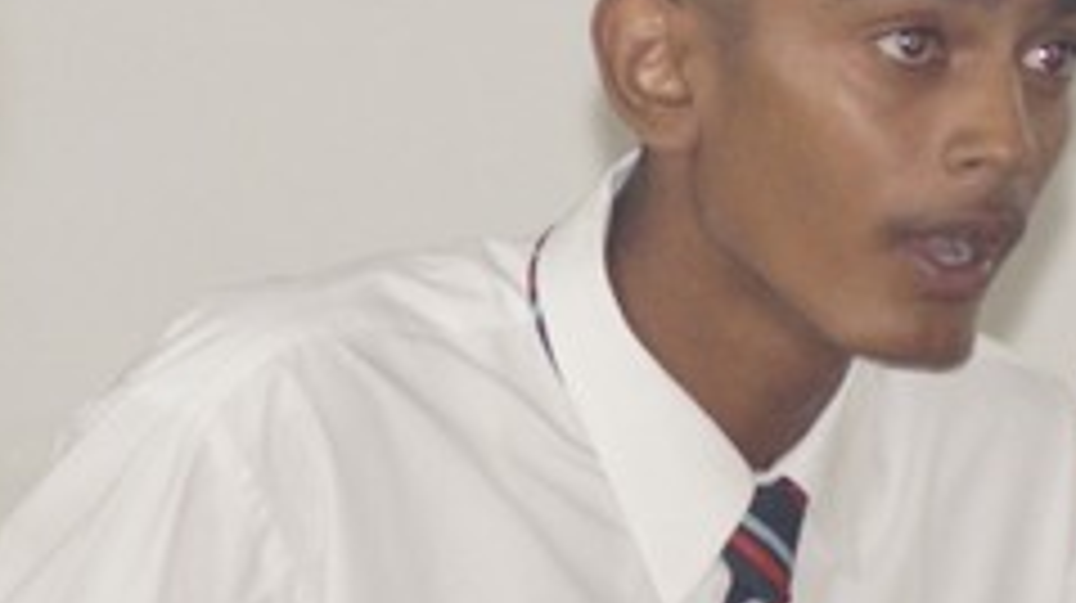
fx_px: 26228
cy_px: 158
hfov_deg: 2.4
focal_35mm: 920
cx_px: 689
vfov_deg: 1.3
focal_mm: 200
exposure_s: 1/60
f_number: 5.6
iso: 3200
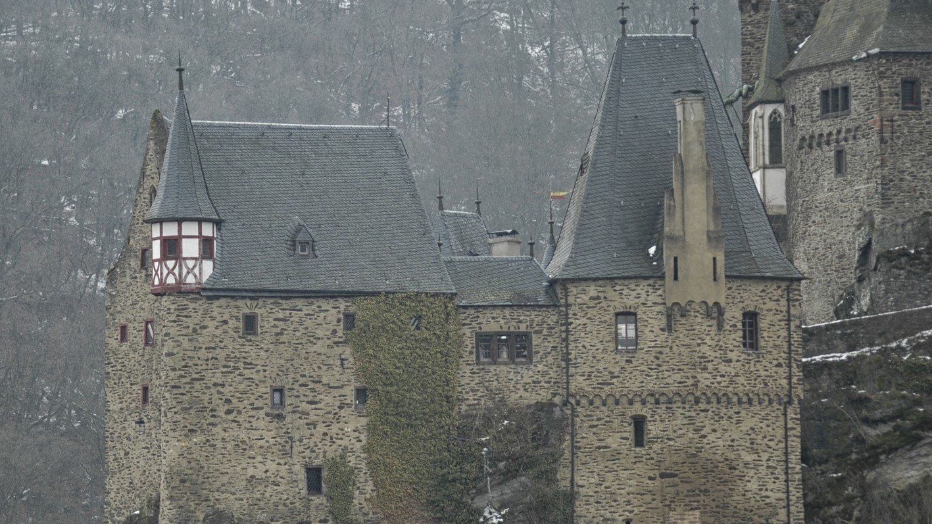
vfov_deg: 5.6
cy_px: 336
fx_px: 5338
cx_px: 411
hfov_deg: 10.0
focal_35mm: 216
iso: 200
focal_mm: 120
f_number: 4.2
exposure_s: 1/160
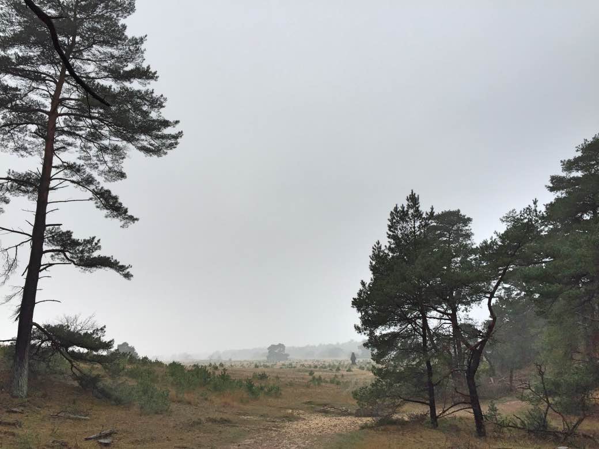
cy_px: 224
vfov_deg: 48.2
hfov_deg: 61.7
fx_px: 502
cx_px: 300
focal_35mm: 29
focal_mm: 4.15
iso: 32
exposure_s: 1/501
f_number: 2.2
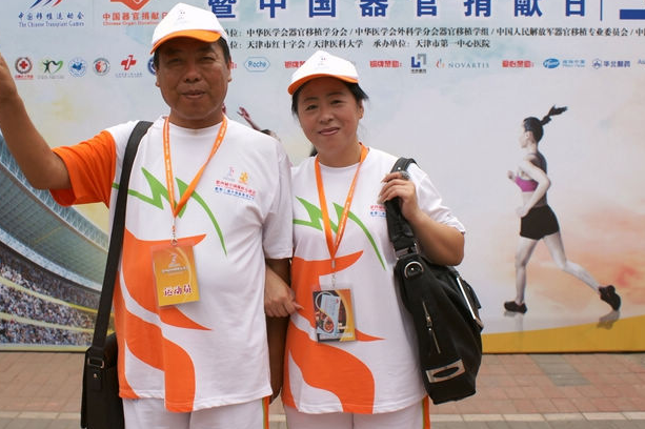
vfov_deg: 28.6
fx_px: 842
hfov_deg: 41.8
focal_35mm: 47
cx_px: 279
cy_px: 181
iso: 200
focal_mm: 24
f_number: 5.6
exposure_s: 1/500
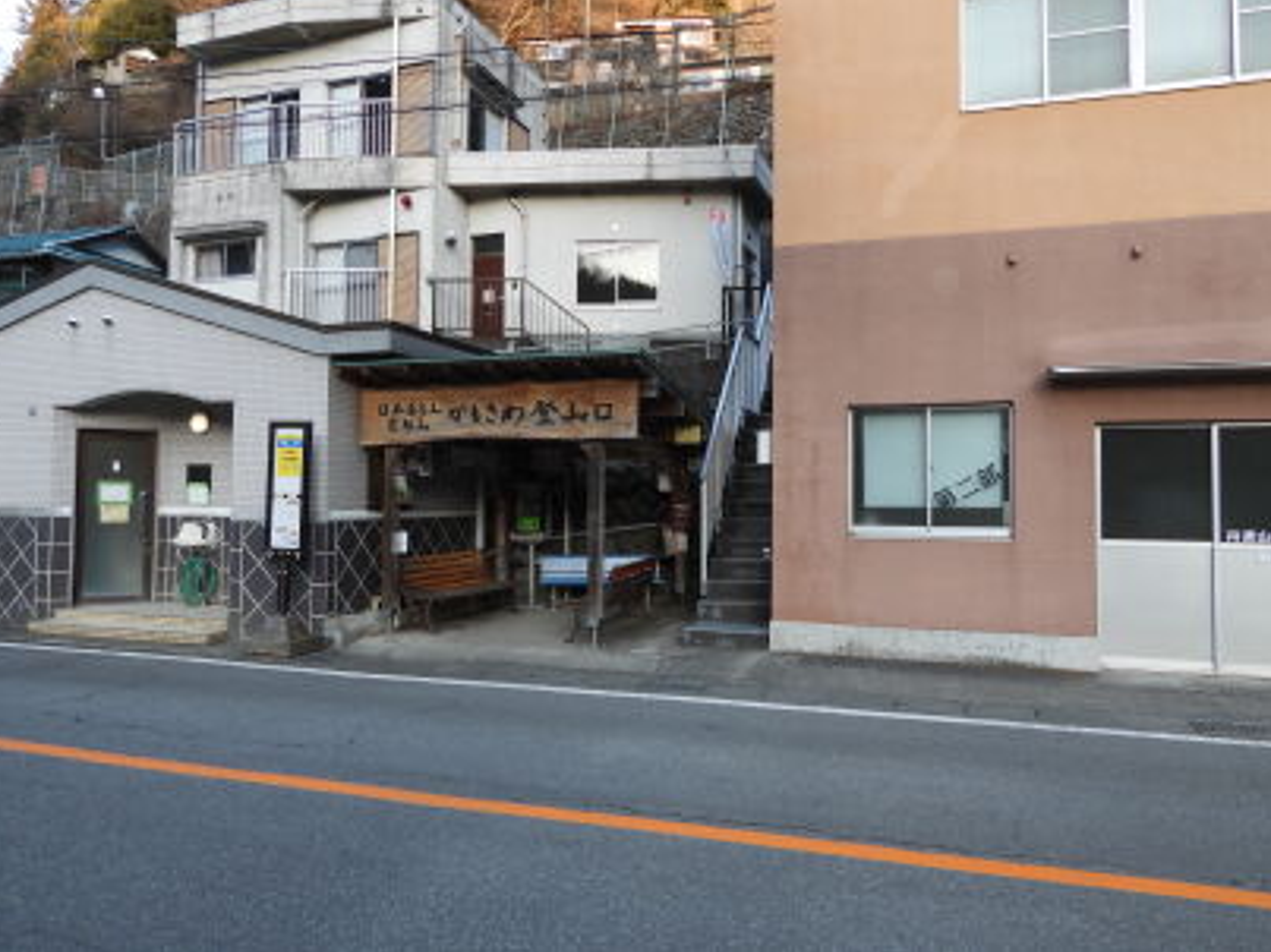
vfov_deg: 54.8
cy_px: 459
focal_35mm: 25
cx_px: 637
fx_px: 918
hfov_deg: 69.4
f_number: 2.8
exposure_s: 1/100
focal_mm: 4.3
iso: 100
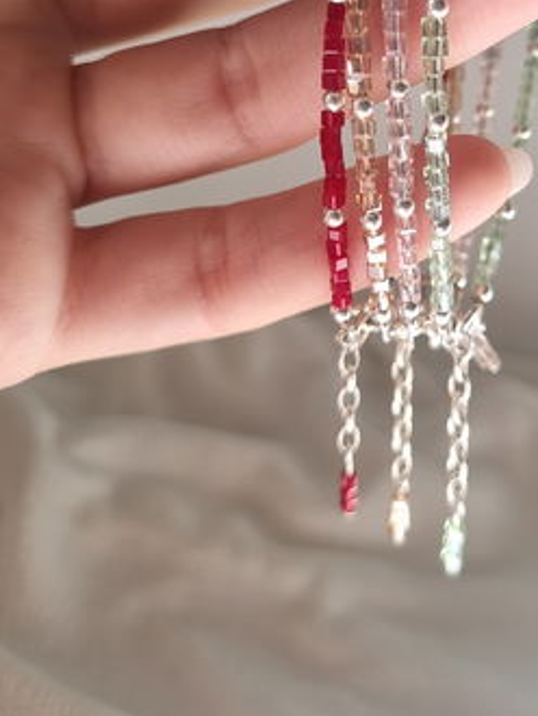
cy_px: 159
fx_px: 869
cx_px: 417
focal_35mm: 42
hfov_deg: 33.6
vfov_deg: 43.0
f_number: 1.8
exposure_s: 1/162
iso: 50
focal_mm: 5.4
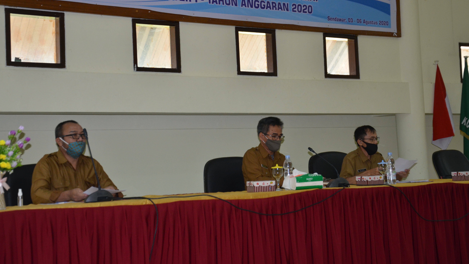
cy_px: 114
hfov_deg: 33.3
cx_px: 234
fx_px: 783
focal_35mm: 63
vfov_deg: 19.1
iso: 800
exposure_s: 1/60
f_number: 4.5
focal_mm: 40
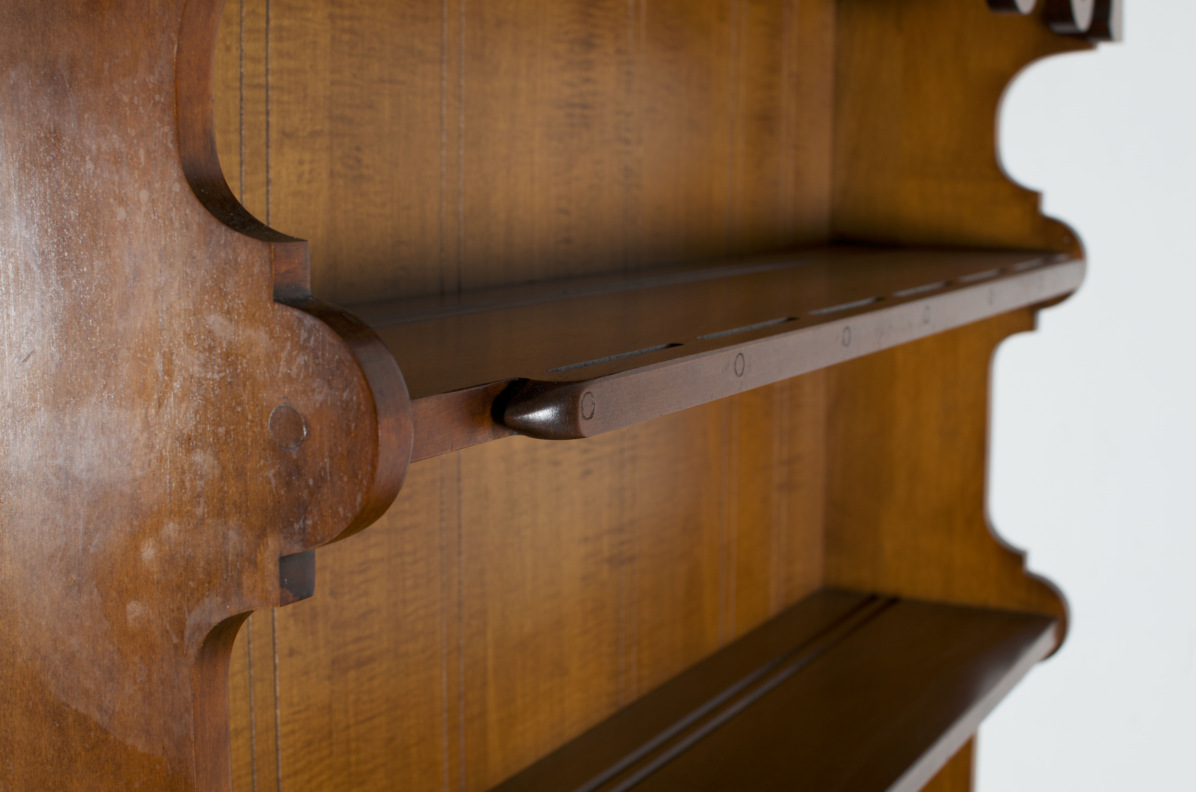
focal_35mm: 52
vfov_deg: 25.6
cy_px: 396
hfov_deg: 37.9
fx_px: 1741
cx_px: 598
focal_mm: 35
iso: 100
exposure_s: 1/125
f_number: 6.3
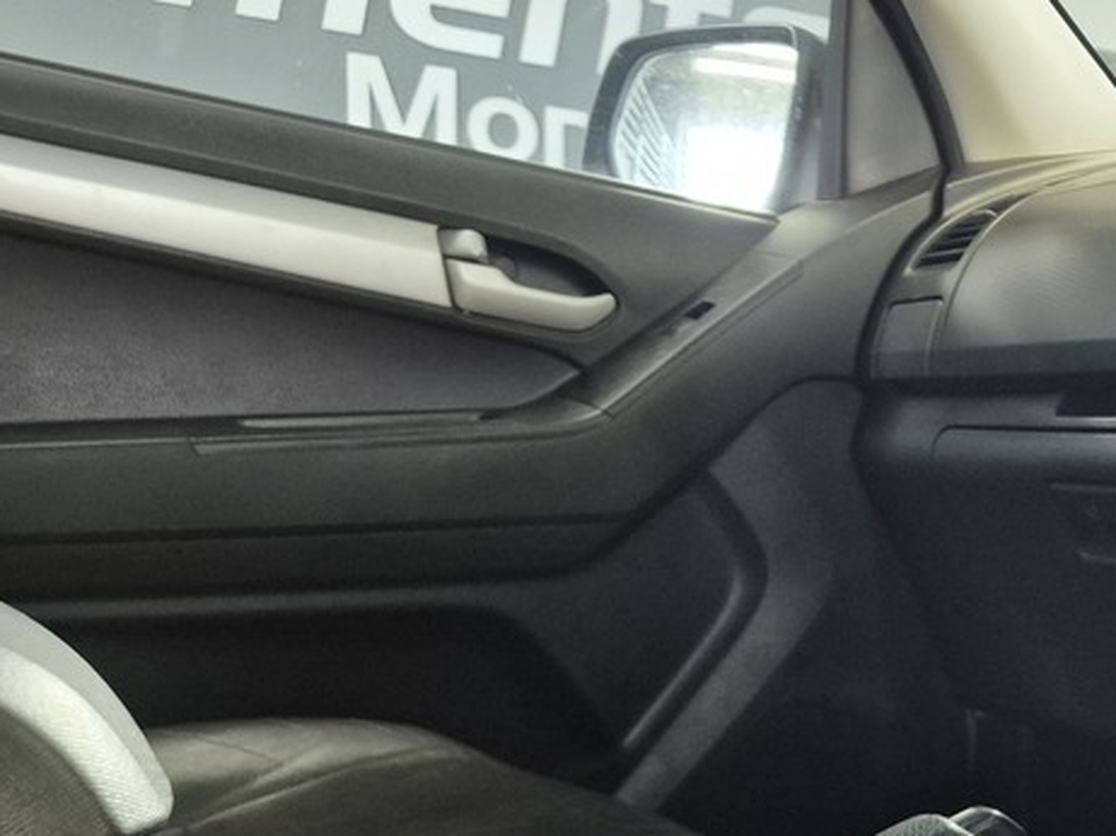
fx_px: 1643
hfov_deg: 33.1
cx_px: 1210
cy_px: 558
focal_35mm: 51
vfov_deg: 28.3
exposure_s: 1/100
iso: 1000
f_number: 1.8
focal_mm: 5.4
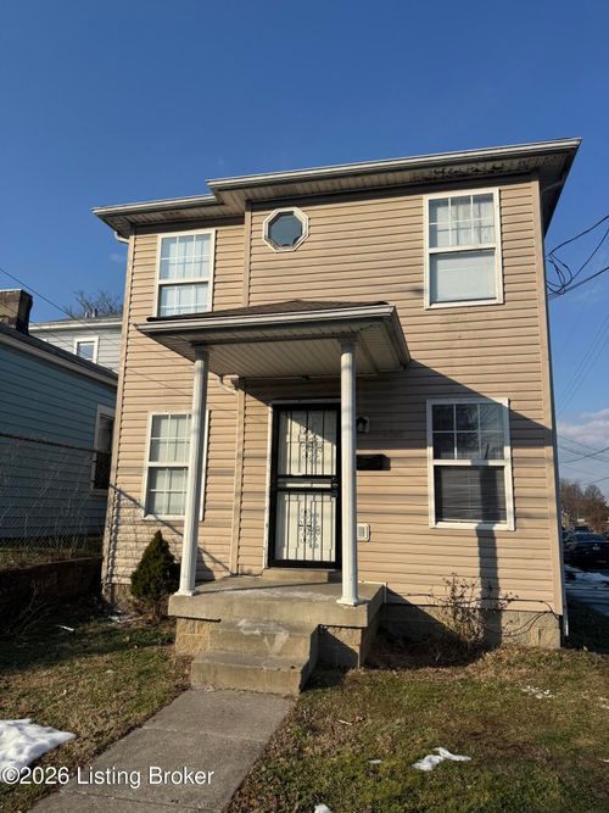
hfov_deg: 56.8
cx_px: 304
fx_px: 563
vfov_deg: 71.6
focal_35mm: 24
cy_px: 406
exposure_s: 1/6410
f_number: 1.78
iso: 80
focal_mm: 6.76
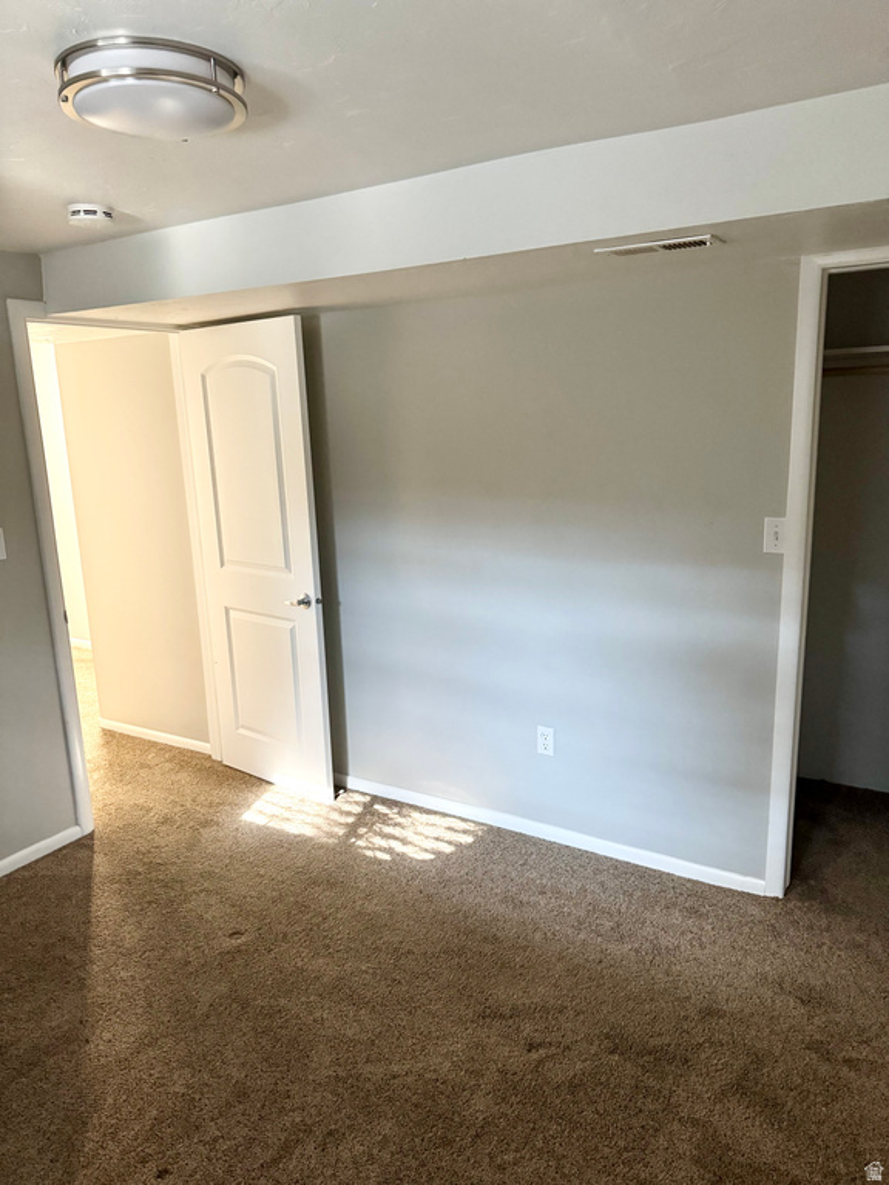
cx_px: 444
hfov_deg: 56.8
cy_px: 592
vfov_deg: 71.6
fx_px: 822
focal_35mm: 24
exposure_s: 1/40
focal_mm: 6.76
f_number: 1.78
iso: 1000
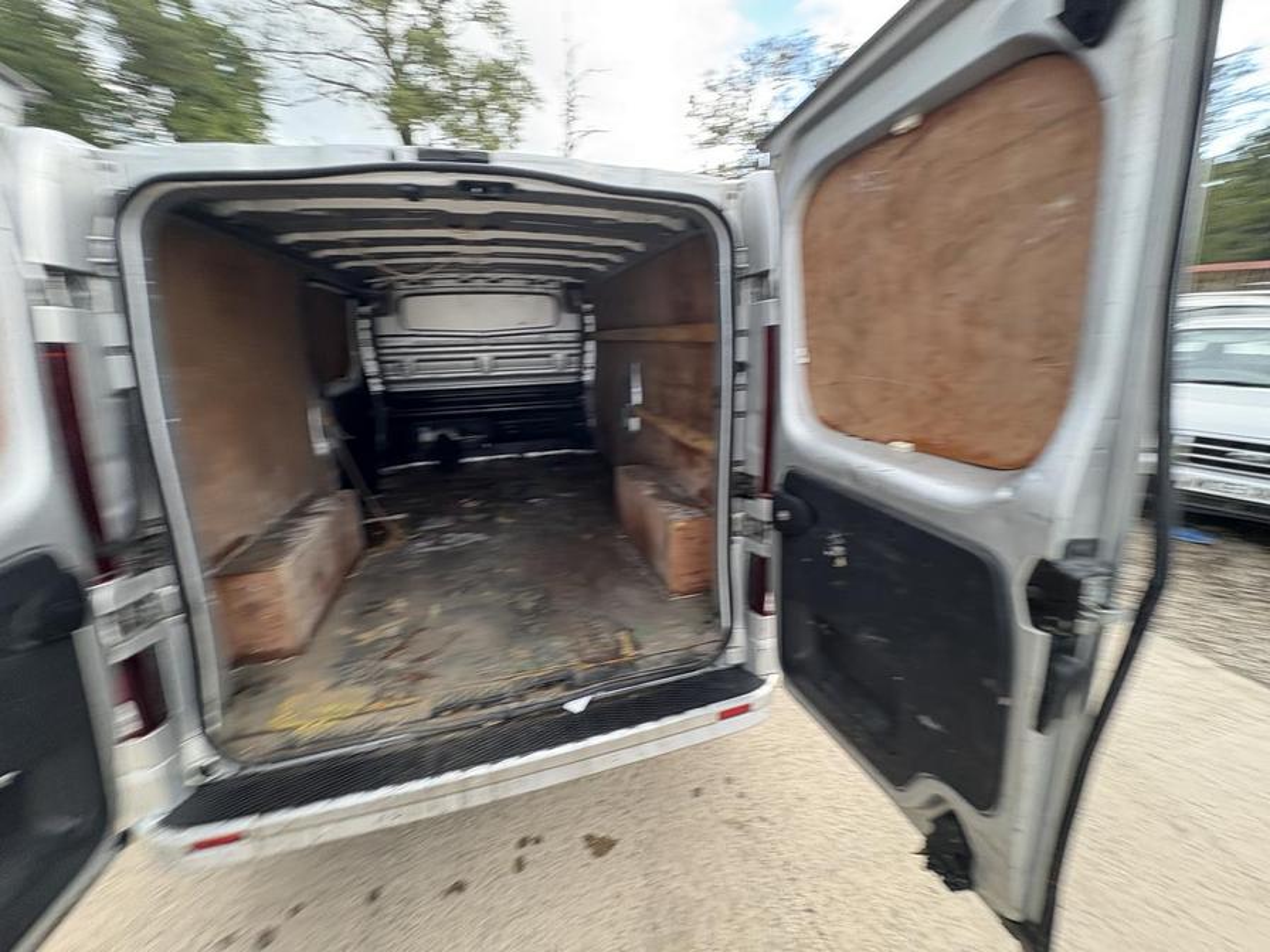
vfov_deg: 85.7
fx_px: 514
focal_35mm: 14
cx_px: 635
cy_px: 476
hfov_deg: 102.1
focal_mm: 2.22
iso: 100
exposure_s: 1/121
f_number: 2.2
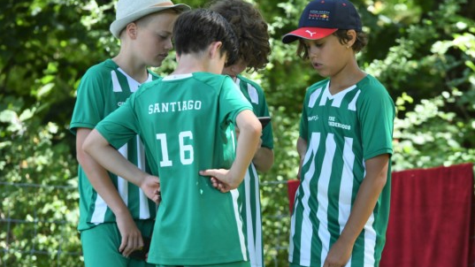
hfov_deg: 6.8
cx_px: 238
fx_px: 3980
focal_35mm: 316
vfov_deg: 3.8
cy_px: 126
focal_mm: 200
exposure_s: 1/125
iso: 640
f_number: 6.3
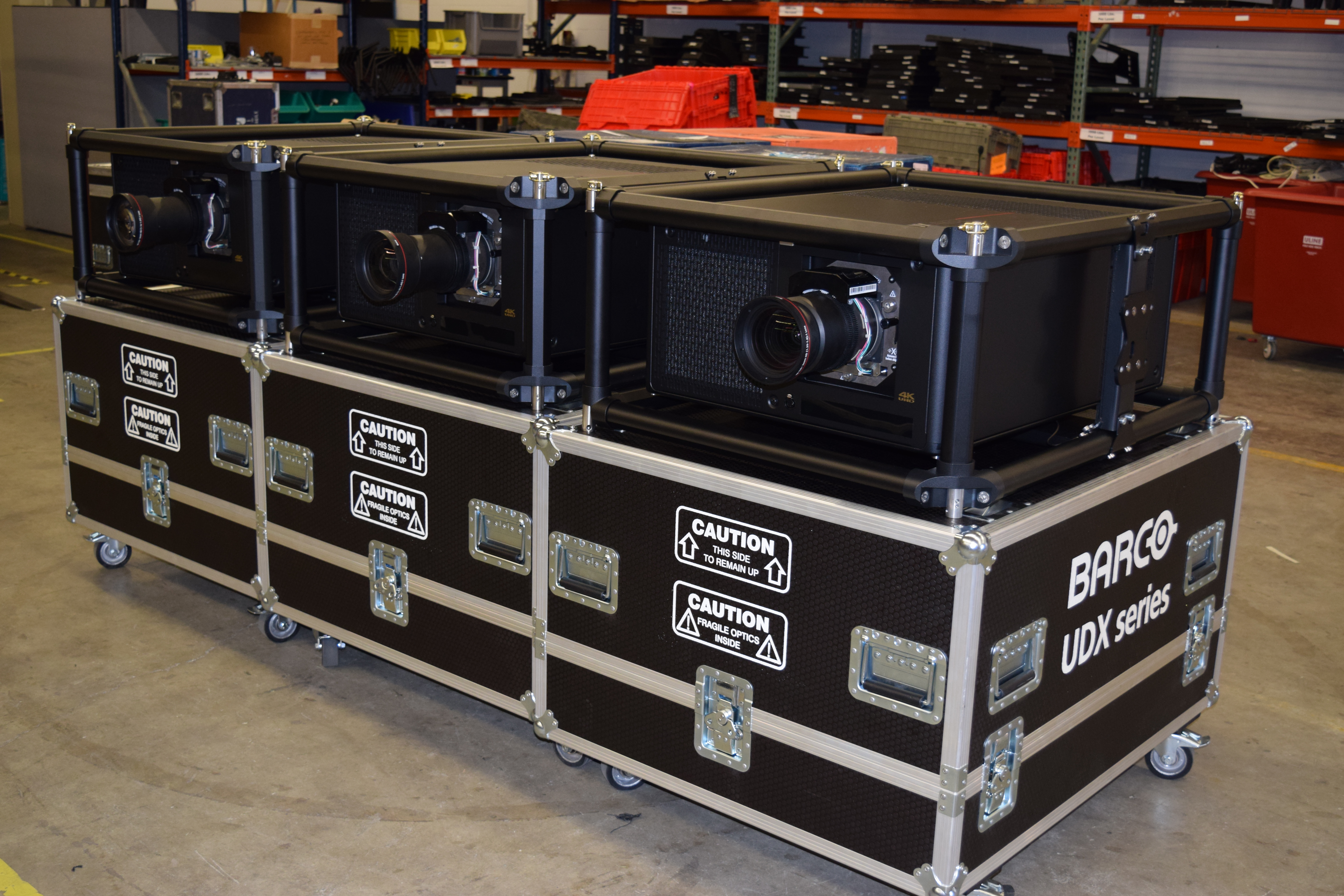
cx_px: 672
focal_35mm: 42
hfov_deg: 46.4
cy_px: 448
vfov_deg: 31.9
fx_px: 1568
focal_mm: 28
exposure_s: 1/80
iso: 800
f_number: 4.5
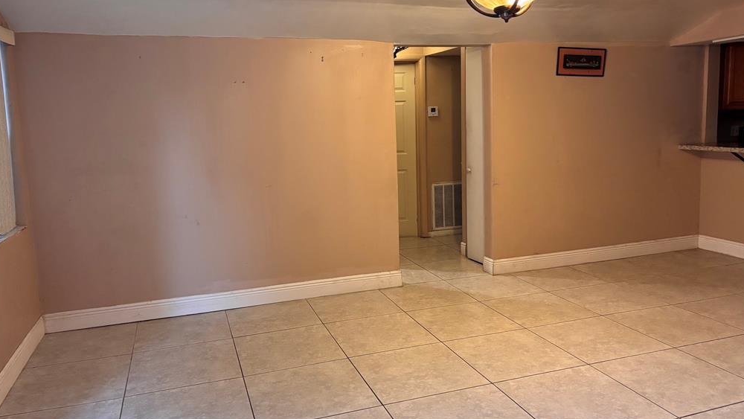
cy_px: 190
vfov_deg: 40.2
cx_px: 373
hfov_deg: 66.1
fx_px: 572
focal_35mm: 29
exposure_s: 1/60
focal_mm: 5.96
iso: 500
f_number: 1.6
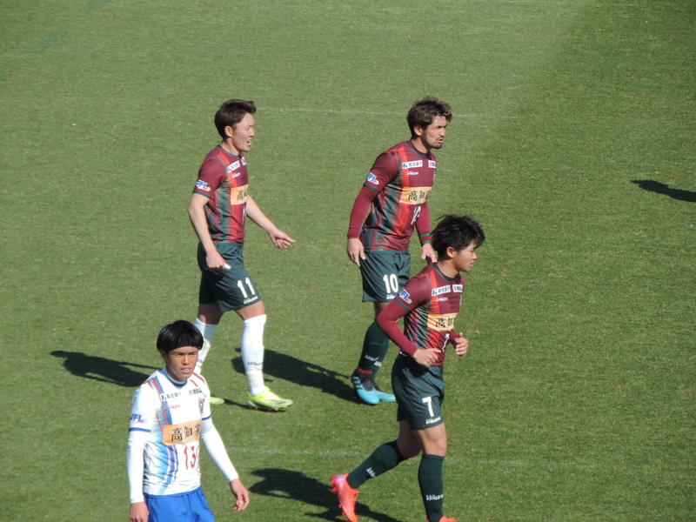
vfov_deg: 3.7
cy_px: 261
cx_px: 348
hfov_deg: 5.0
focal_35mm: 400
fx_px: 8043
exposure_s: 1/400
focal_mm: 71.3
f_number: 4.8
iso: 80
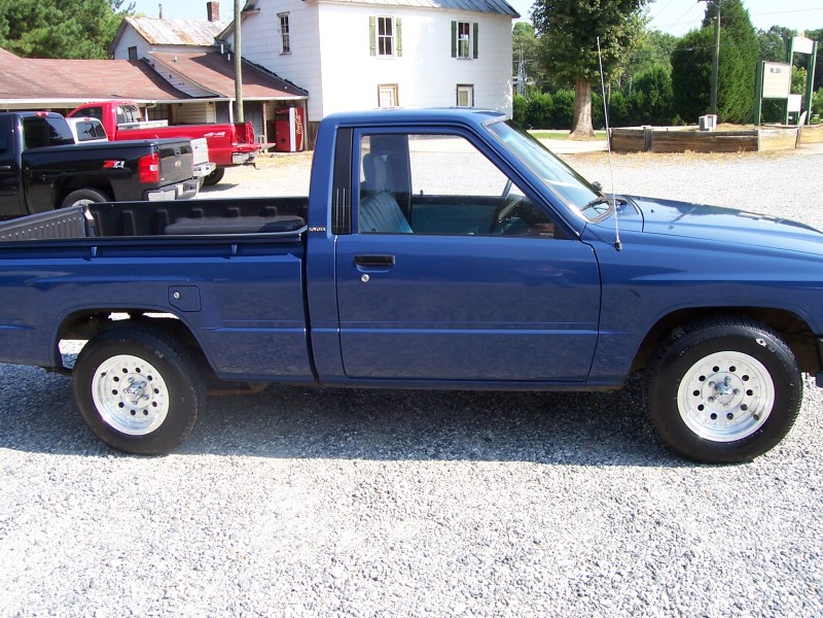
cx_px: 412
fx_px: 808
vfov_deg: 41.8
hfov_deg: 54.0
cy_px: 309
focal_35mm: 34
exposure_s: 1/180
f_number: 5.6
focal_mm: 5.6
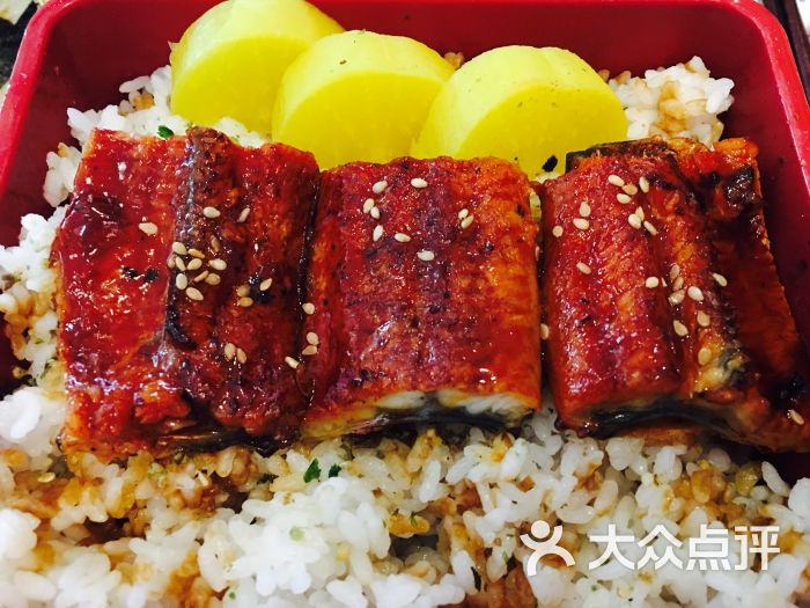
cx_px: 405
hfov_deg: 61.7
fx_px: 679
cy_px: 304
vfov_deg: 48.2
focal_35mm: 29
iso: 160
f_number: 2.2
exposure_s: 1/8
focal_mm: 4.15
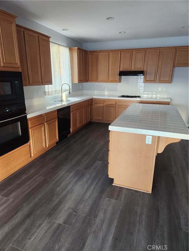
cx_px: 94
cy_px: 126
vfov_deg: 73.9
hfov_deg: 58.9
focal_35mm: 23
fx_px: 167
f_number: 1.8
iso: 640
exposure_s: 1/120
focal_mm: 5.4
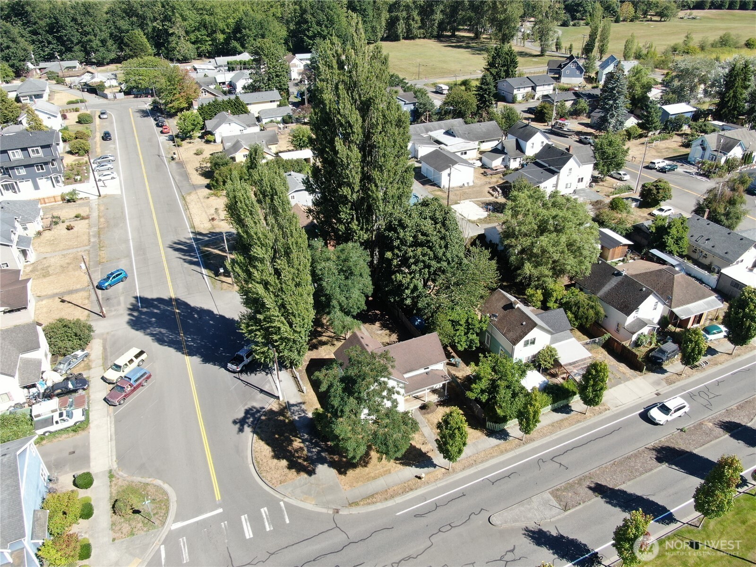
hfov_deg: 71.6
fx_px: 524
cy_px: 284
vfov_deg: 56.8
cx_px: 378
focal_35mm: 24
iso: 100
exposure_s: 1/640
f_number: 2.8
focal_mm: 4.39
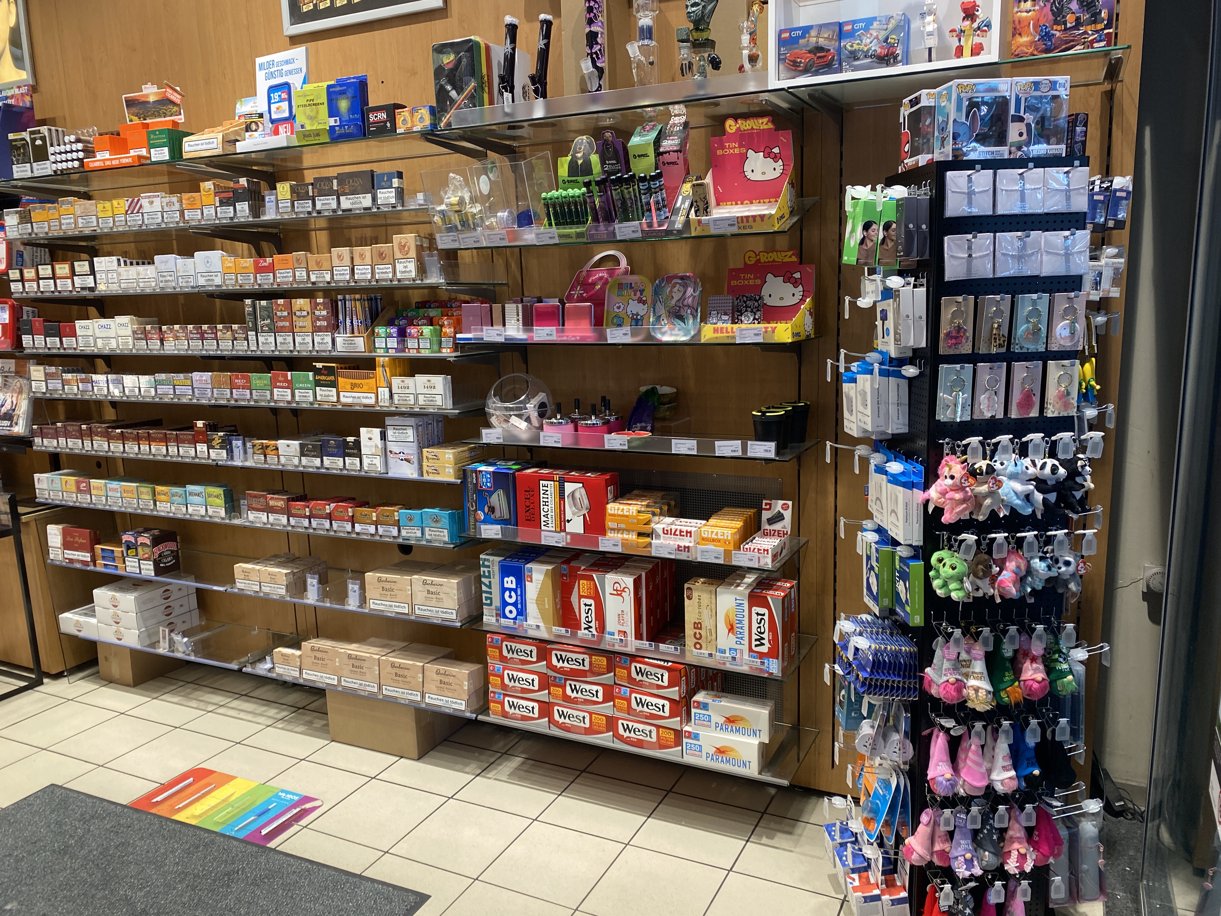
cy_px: 458
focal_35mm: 26
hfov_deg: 67.3
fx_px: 917
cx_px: 610
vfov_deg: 53.1
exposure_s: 1/100
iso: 125
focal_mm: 4.25
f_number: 1.8
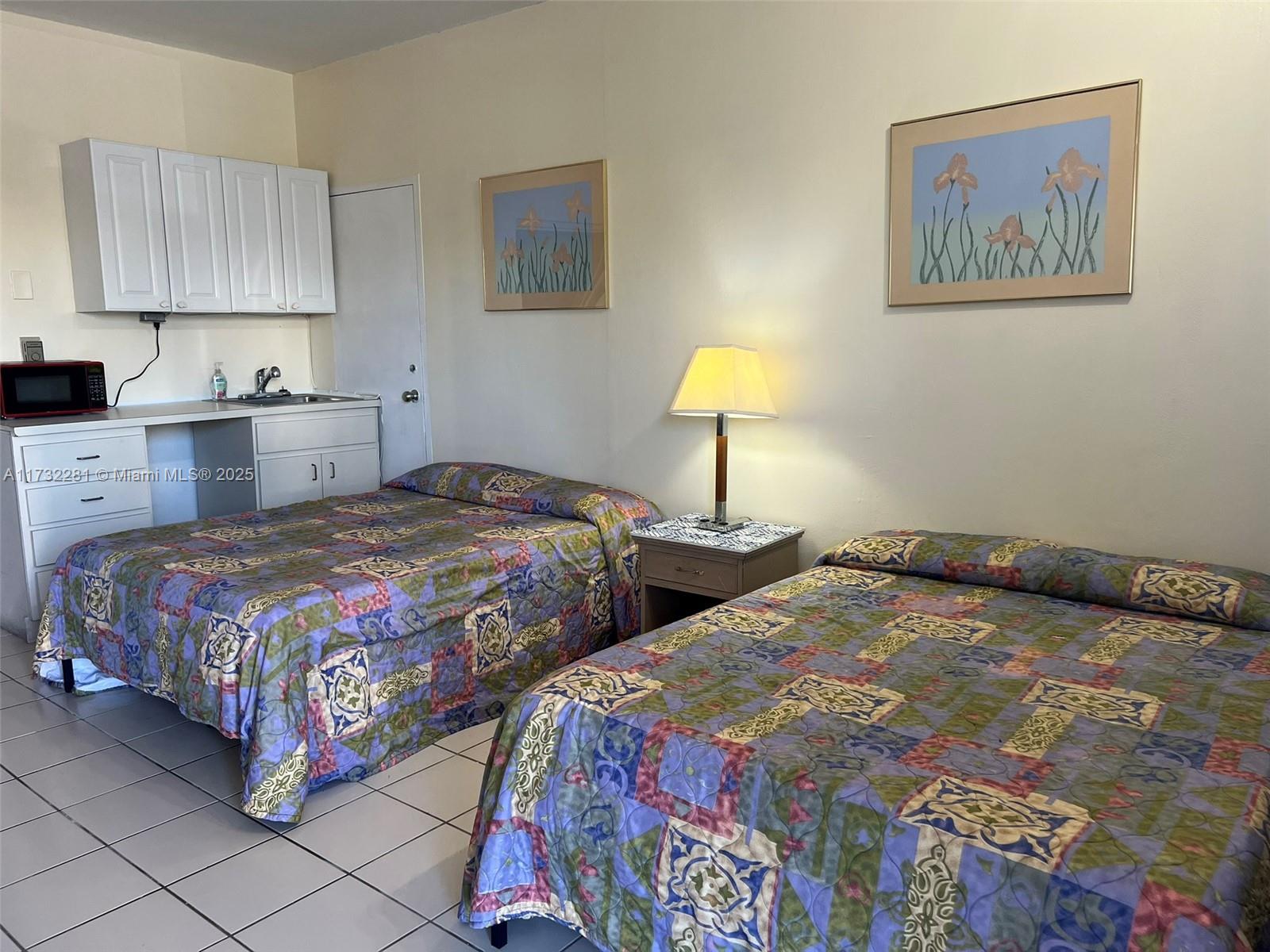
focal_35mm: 26
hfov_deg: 67.3
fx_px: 954
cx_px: 635
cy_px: 476
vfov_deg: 53.1
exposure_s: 1/120
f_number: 1.5
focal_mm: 5.7
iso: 125
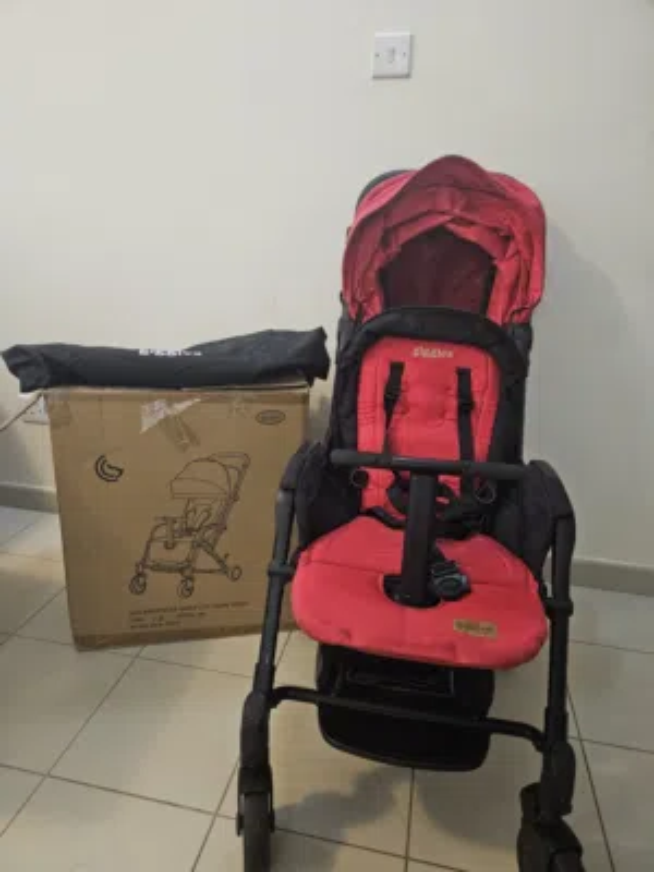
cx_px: 327
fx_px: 579
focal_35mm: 23
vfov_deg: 73.9
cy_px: 436
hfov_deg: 58.9
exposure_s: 1/100
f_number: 1.8
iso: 1000
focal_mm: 5.4
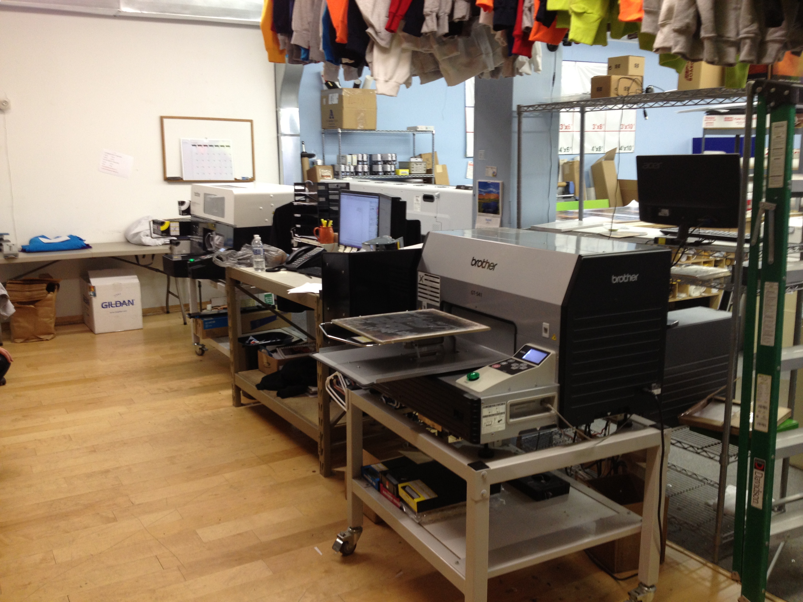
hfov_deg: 52.6
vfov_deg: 40.7
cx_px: 402
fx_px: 812
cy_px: 301
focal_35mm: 35
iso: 80
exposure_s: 1/20
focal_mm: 4.28
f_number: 2.4
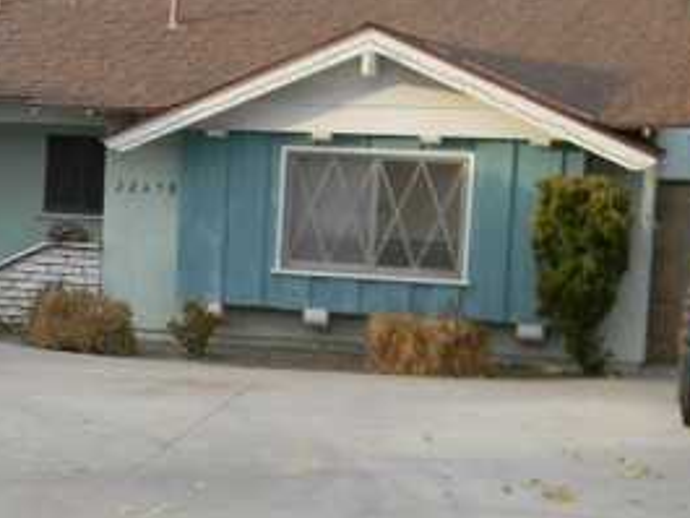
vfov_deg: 14.9
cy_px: 312
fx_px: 1974
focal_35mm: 99
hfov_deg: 19.1
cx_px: -62
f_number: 3.8
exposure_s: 1/111
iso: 80
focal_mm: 7.3
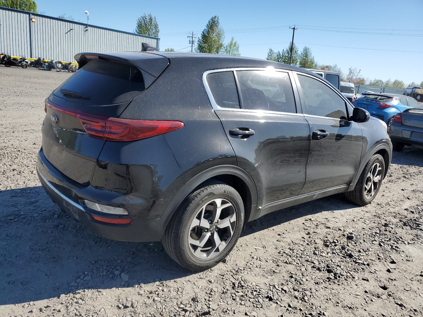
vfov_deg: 53.1
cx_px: 212
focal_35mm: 26
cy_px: 158
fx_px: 318
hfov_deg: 67.3
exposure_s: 1/2500
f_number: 1.5
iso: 50
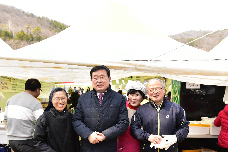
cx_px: 105
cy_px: 100
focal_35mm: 32
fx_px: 203
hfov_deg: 58.6
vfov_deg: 40.7
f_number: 4.5
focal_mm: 24
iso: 100
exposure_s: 1/125
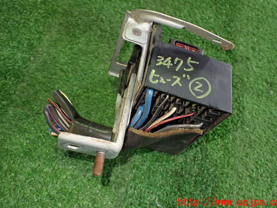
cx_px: 141
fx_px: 256
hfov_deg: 56.8
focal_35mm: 32
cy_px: 98
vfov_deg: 44.1
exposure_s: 1/80
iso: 800
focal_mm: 5.4
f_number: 2.3
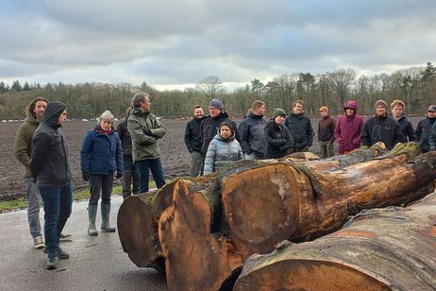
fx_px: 545
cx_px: 254
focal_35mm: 45
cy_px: 136
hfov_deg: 43.5
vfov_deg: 29.9
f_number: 1.8
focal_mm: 4.6
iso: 40
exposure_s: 1/100
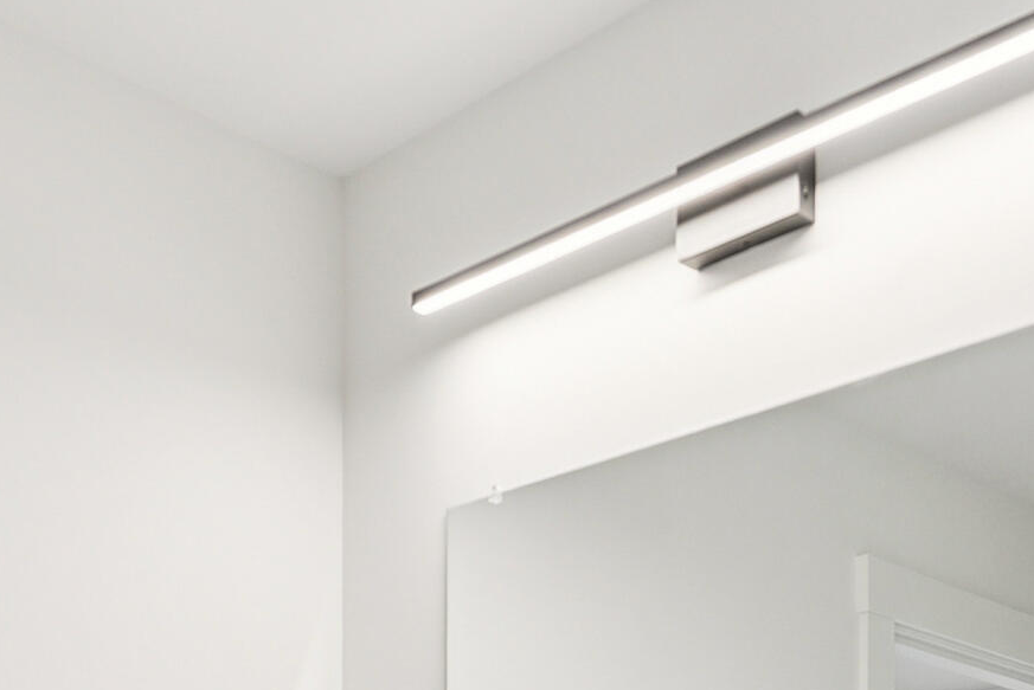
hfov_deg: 35.4
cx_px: 786
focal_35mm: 55
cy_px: 1021
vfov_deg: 21.0
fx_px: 1580
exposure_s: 1/40
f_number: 4
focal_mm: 16
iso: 320
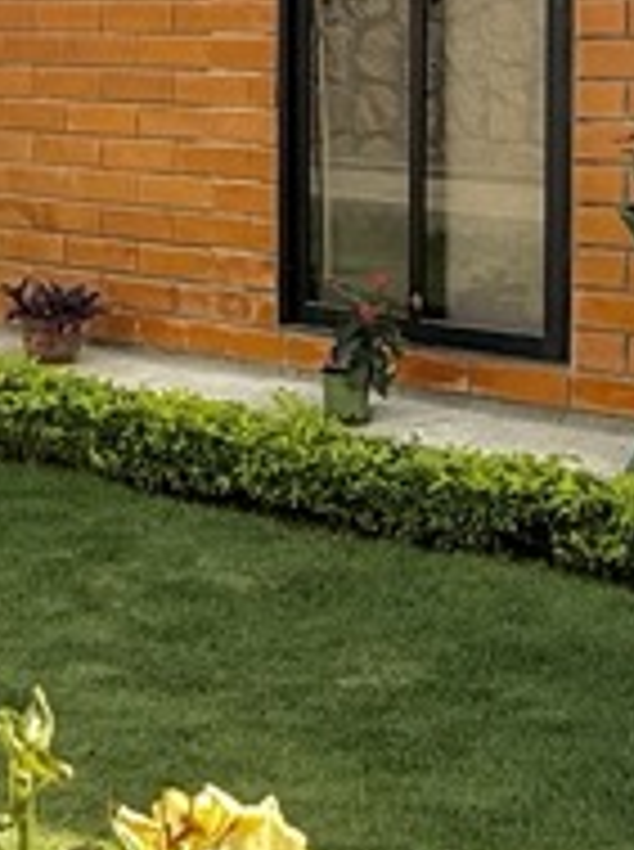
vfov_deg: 20.5
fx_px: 2328
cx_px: -99
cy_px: 166
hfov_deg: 15.0
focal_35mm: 95
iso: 50
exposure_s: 1/1235
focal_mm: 2.22
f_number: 2.2
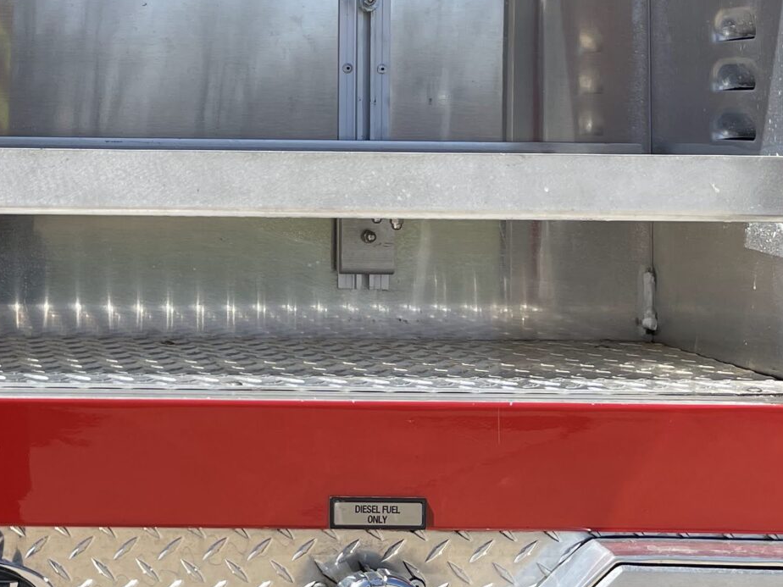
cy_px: 115
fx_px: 1629
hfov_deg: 25.1
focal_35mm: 72
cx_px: -77
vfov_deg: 20.2
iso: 32
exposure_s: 1/2288
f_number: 1.6
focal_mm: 5.1
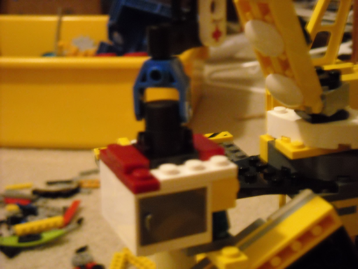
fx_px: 786
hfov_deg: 25.7
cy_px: 134
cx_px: 179
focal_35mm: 76
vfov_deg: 19.4
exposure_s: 1/3
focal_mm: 12.3
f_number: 3.9
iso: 800
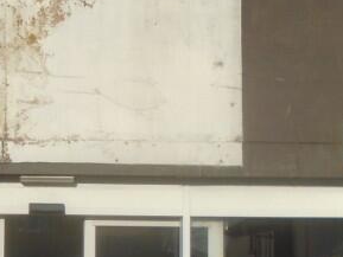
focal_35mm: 92
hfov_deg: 20.5
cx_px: -9
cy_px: 274
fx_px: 912
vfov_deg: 15.7
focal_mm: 4.6
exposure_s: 1/400
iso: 100
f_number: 8
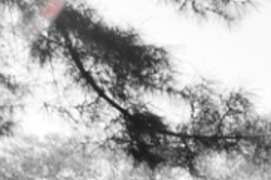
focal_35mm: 118
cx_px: 494
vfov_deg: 11.5
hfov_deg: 15.0
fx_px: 887
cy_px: 144
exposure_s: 1/40
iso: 100
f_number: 6.3
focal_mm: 18
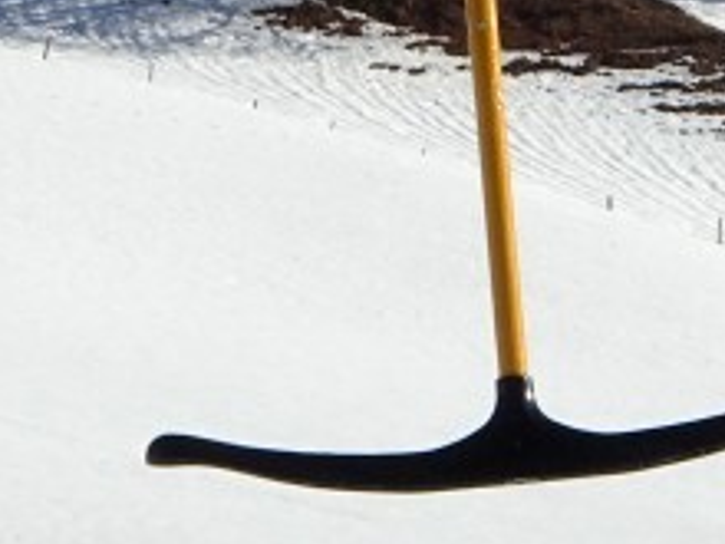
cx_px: 415
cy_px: -560
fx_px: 10933
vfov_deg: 2.8
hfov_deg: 3.8
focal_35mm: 522
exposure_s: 1/640
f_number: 5.6
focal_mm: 19.1
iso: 80
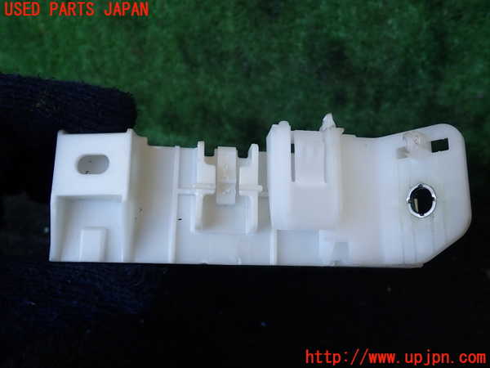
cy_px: 184
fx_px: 425
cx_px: 245
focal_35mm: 30
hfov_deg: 60.0
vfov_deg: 46.8
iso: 100
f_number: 2.3
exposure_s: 1/80
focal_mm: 5.4
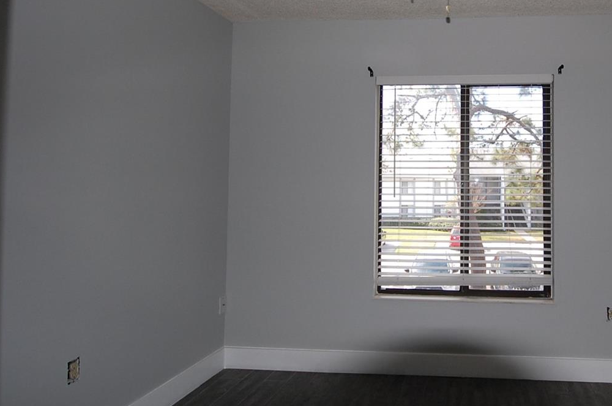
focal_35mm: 24
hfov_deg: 70.2
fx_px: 407
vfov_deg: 52.6
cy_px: 164
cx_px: 438
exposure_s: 1/400
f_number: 3.5
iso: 400
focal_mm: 10
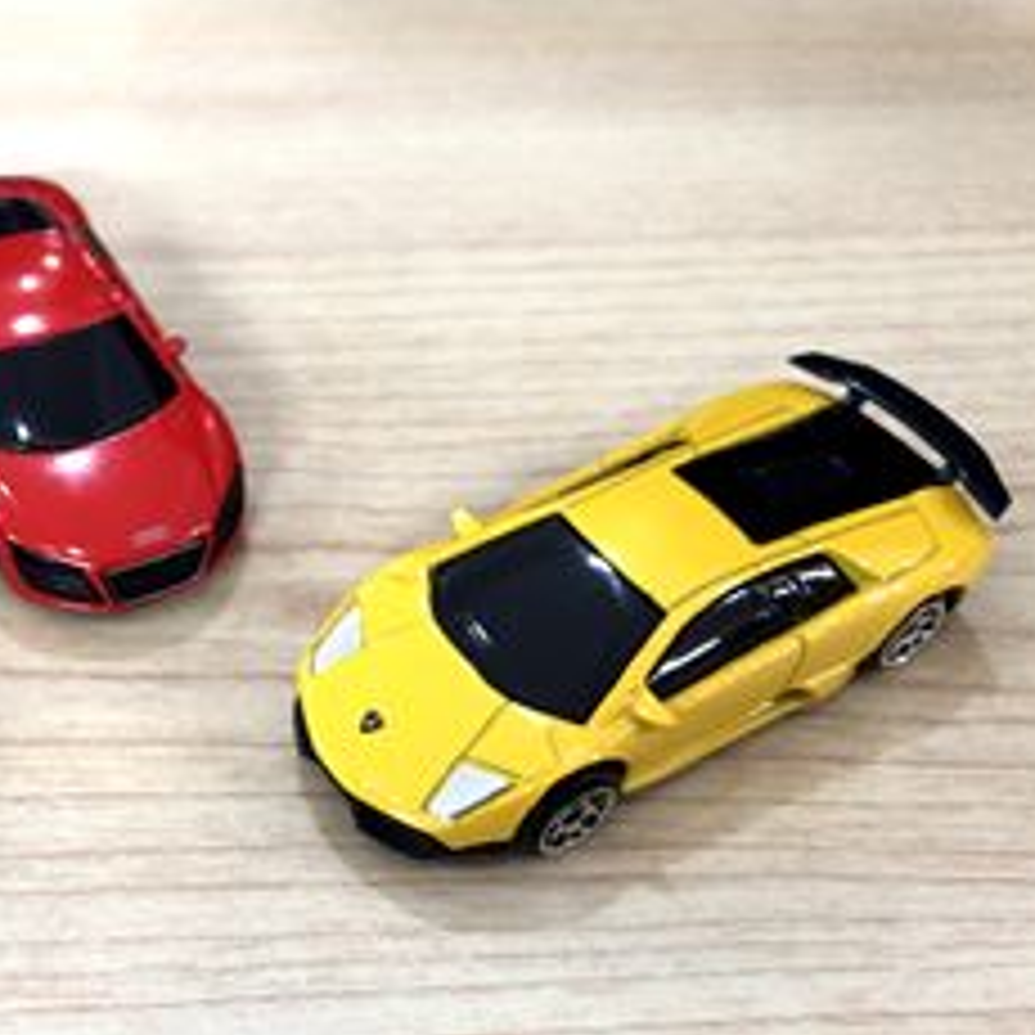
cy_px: 567
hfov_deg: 37.7
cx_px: 198
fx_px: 1455
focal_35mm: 43
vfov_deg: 39.1
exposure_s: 1/17
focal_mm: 3.99
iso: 40
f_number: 1.8
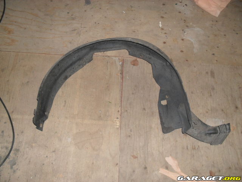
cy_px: 91
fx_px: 245
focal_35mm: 35
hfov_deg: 52.6
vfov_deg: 40.7
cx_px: 121
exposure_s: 1/45
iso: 200
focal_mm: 6.3
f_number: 3.2
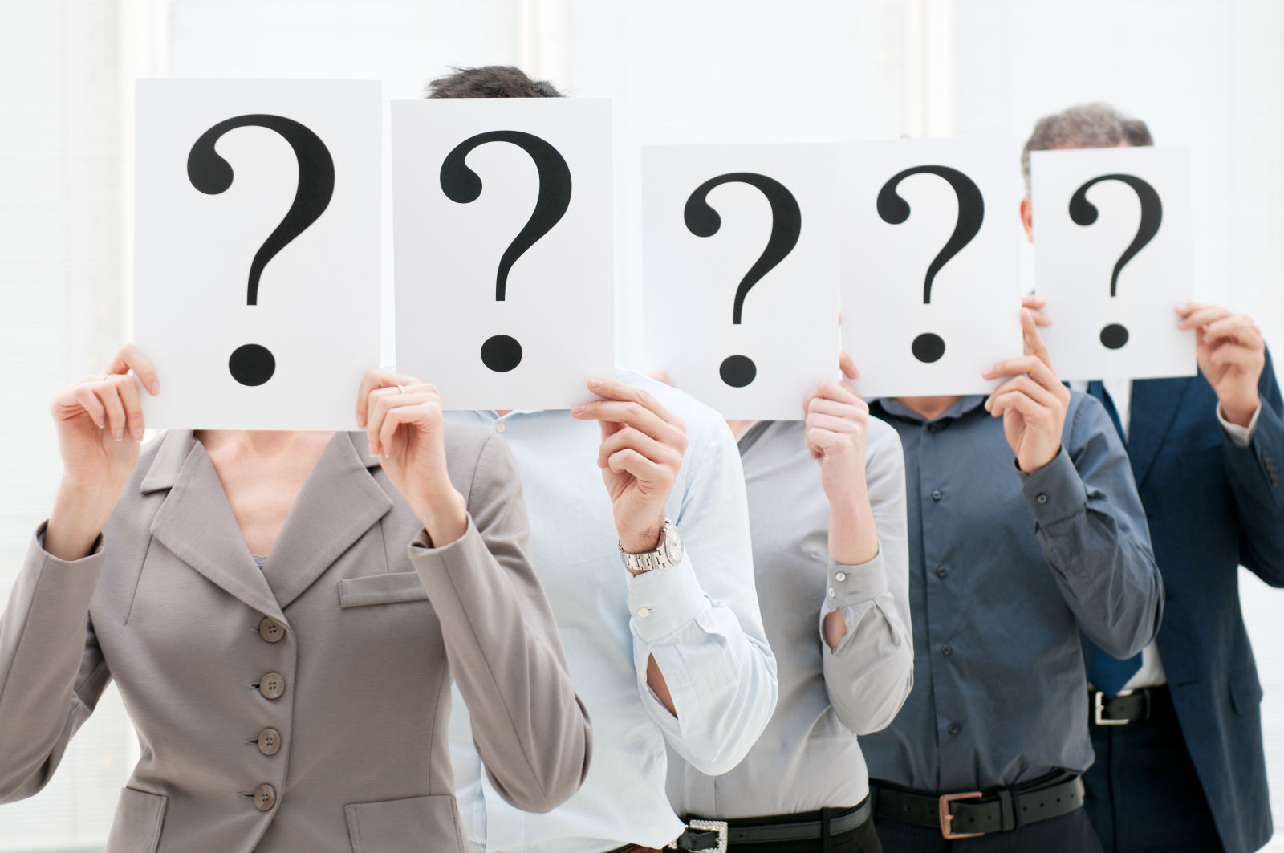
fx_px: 3741
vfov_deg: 13.0
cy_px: 426
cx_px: 642
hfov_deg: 19.5
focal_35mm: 105
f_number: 3.5
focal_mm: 70
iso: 200
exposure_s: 1/100
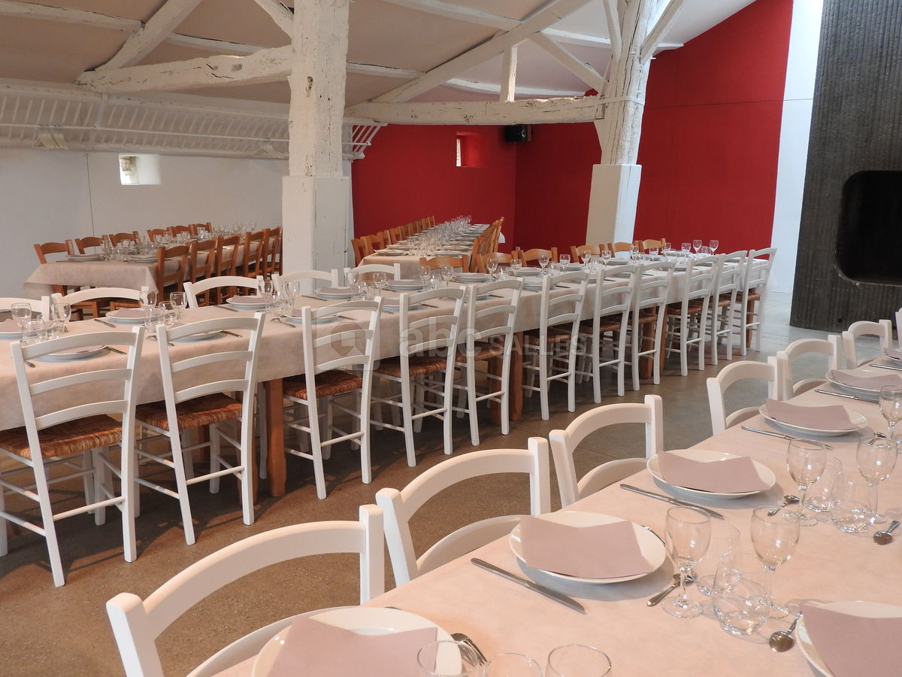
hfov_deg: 60.0
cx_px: 451
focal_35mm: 30
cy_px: 338
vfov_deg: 46.8
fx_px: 782
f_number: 3.5
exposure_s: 1/30
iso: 180
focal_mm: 5.4
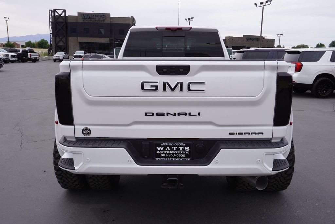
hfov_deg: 59.5
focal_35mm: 32
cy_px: 112
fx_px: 293
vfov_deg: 41.8
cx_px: 168
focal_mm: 21
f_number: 10
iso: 100
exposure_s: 1/160
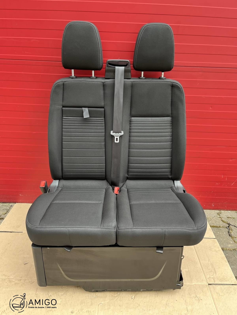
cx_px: 118
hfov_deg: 53.1
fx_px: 237
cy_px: 158
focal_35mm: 26
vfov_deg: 67.3
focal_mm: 5.1
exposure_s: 1/121
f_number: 1.6
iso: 125
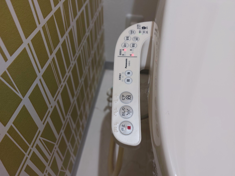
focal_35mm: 24
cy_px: 88
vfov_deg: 56.8
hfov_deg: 71.6
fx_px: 163
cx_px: 118
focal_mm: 5.23
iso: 80
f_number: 1.8
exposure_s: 1/24
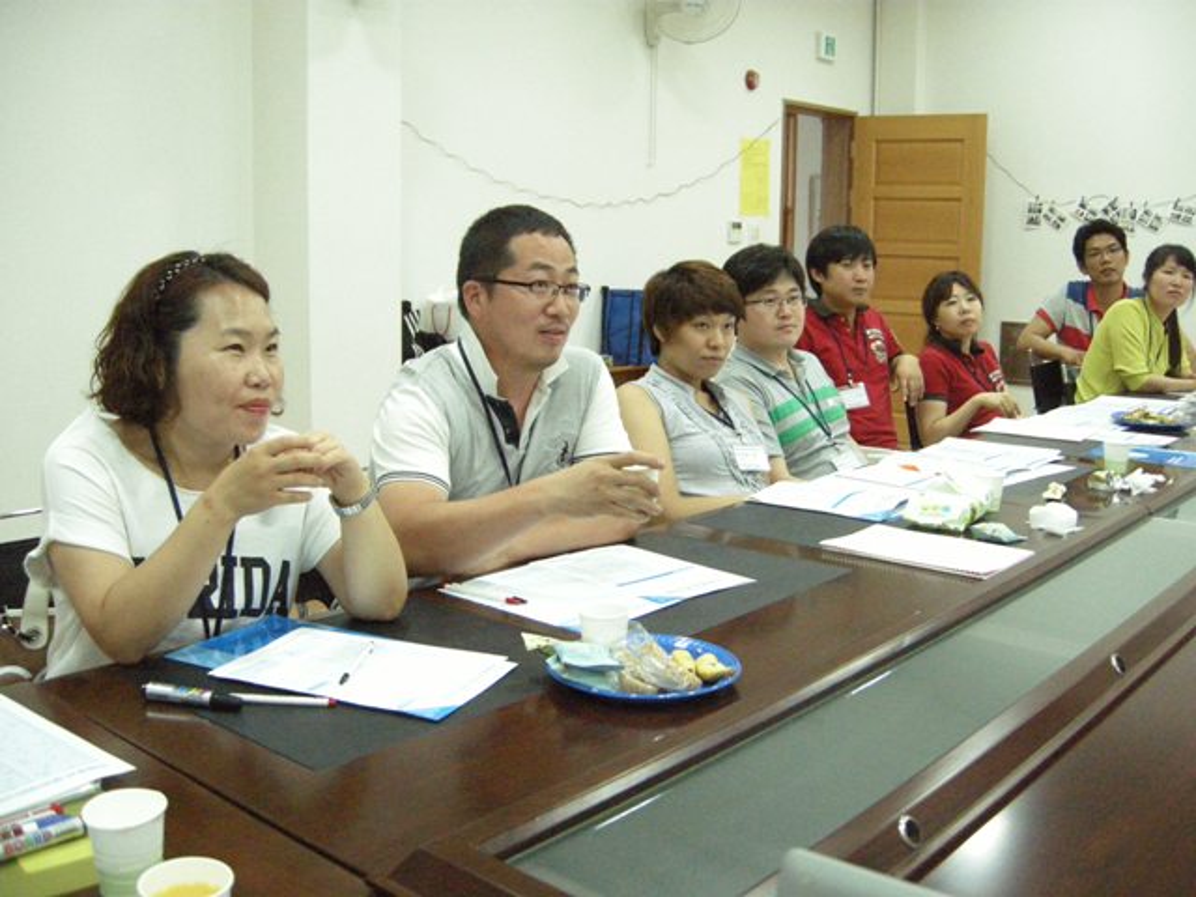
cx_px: 598
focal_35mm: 35
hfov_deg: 52.6
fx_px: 1209
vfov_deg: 40.7
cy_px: 448
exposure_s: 1/124
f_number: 2.7
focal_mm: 7.5
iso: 1063
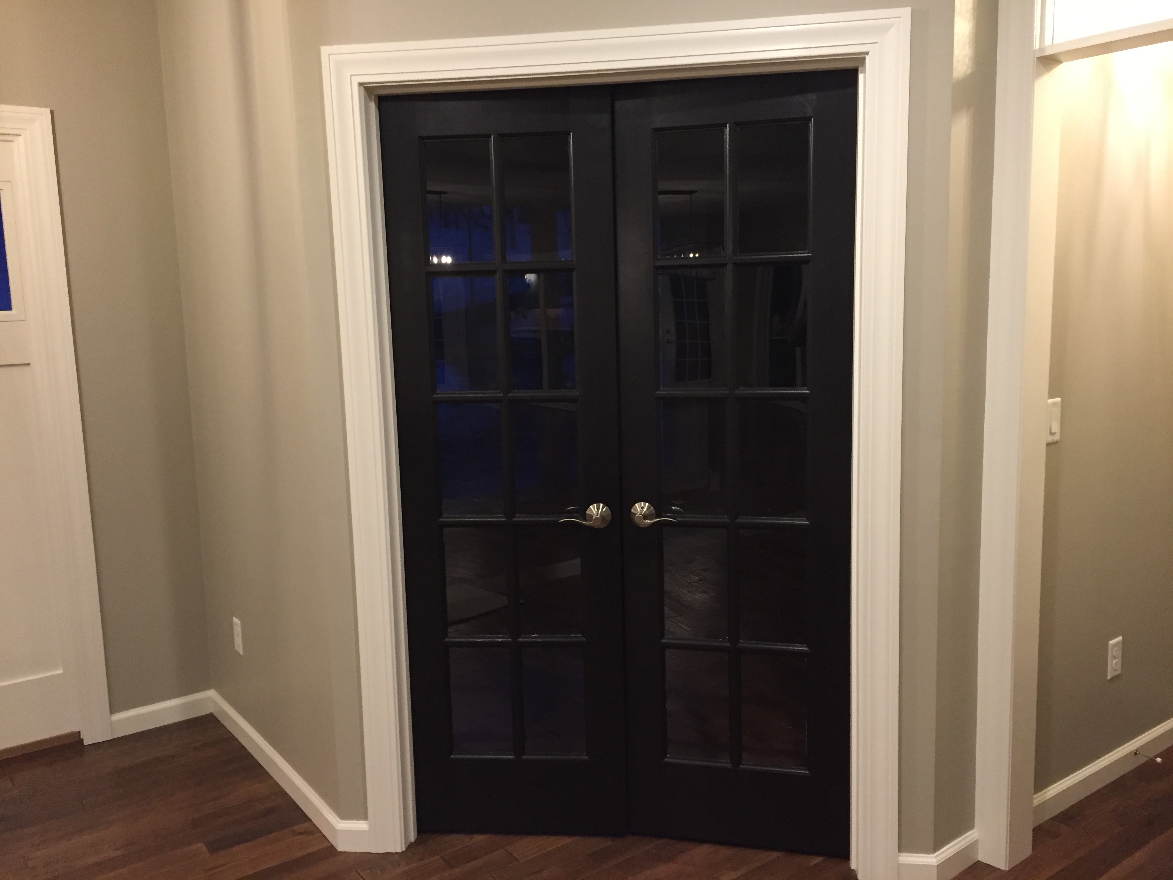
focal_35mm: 29
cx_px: 586
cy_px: 440
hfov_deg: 61.7
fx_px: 983
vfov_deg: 48.2
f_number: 2.2
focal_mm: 4.15
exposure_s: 1/20
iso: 250
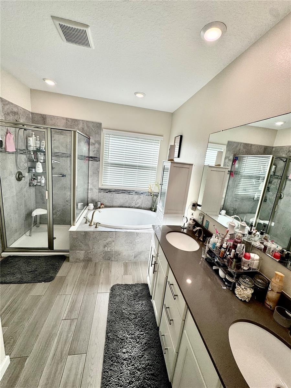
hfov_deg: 85.7
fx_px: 157
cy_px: 194
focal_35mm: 14
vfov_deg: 102.1
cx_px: 146
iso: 40
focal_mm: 2.22
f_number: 2.2
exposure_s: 1/235
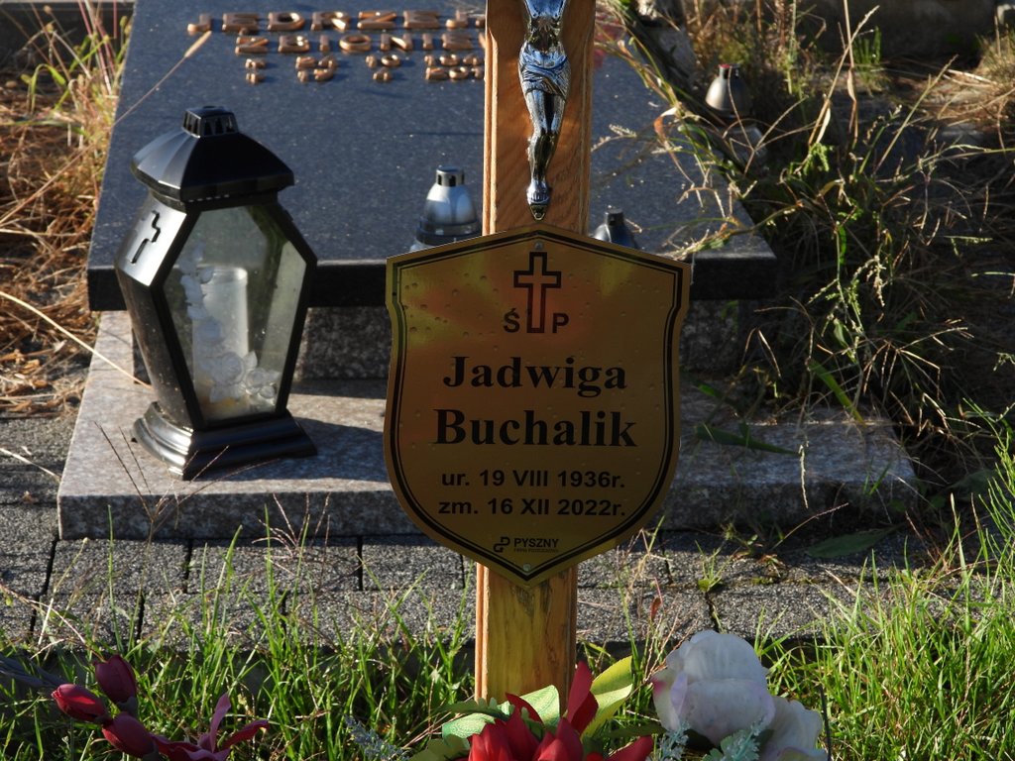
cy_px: 380
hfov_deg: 20.2
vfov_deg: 15.2
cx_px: 508
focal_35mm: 97
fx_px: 2844
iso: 100
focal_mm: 17.5
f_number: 3.5
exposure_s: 1/500
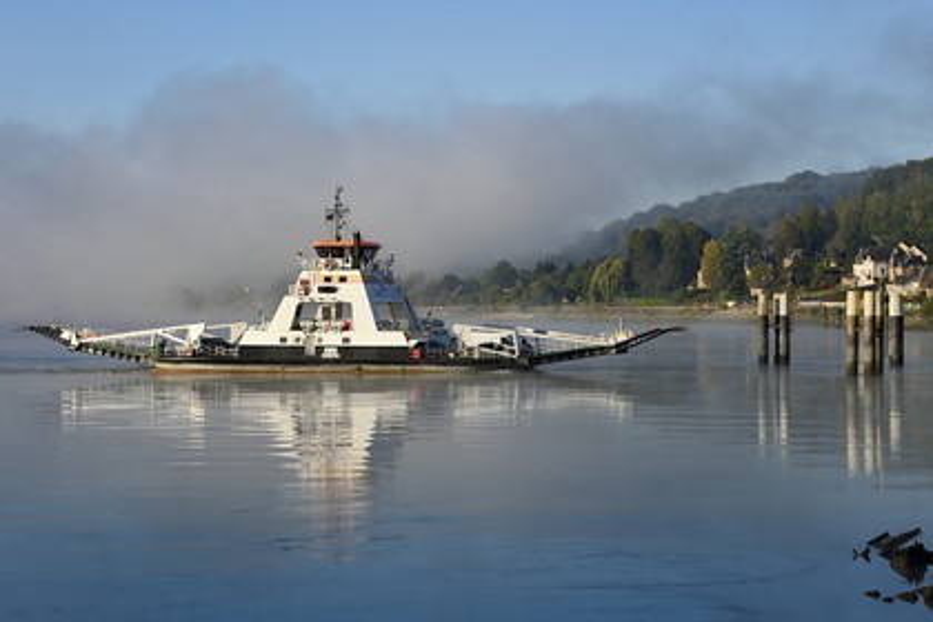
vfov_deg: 12.5
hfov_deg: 18.6
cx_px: 466
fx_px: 2851
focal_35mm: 110
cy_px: 311
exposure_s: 1/400
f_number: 11
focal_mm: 110
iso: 200
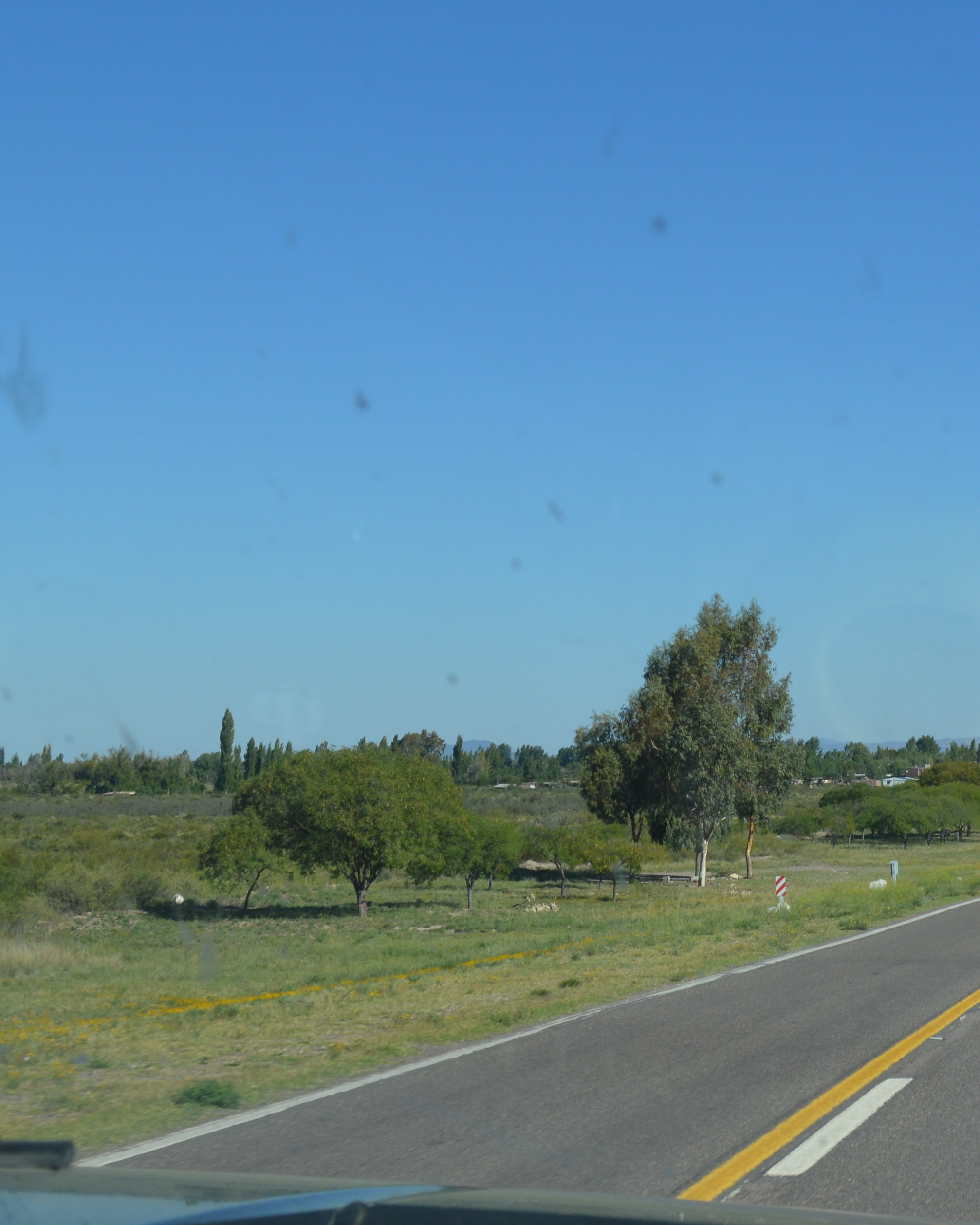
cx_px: 769
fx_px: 2683
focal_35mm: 74
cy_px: 466
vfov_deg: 25.6
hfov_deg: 20.5
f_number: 9
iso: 100
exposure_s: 1/320
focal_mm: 22
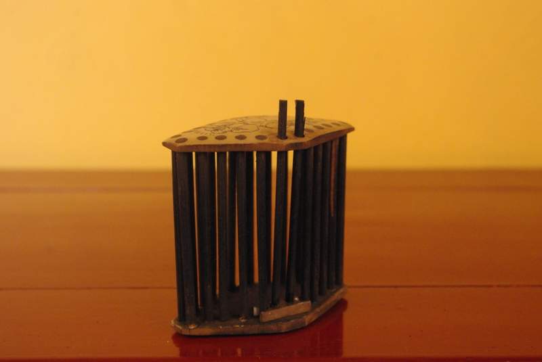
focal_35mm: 57
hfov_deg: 35.0
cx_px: 271
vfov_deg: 23.8
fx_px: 859
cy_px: 181
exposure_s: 1/20
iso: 1600
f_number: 6.7
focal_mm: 37.5
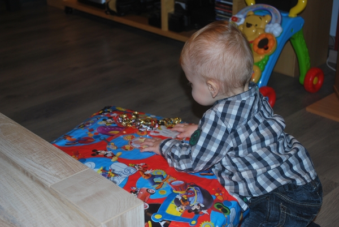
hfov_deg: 36.8
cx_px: 170
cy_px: 114
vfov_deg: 25.1
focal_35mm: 54
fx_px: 509
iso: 200
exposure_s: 1/60
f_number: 5.3
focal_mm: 36
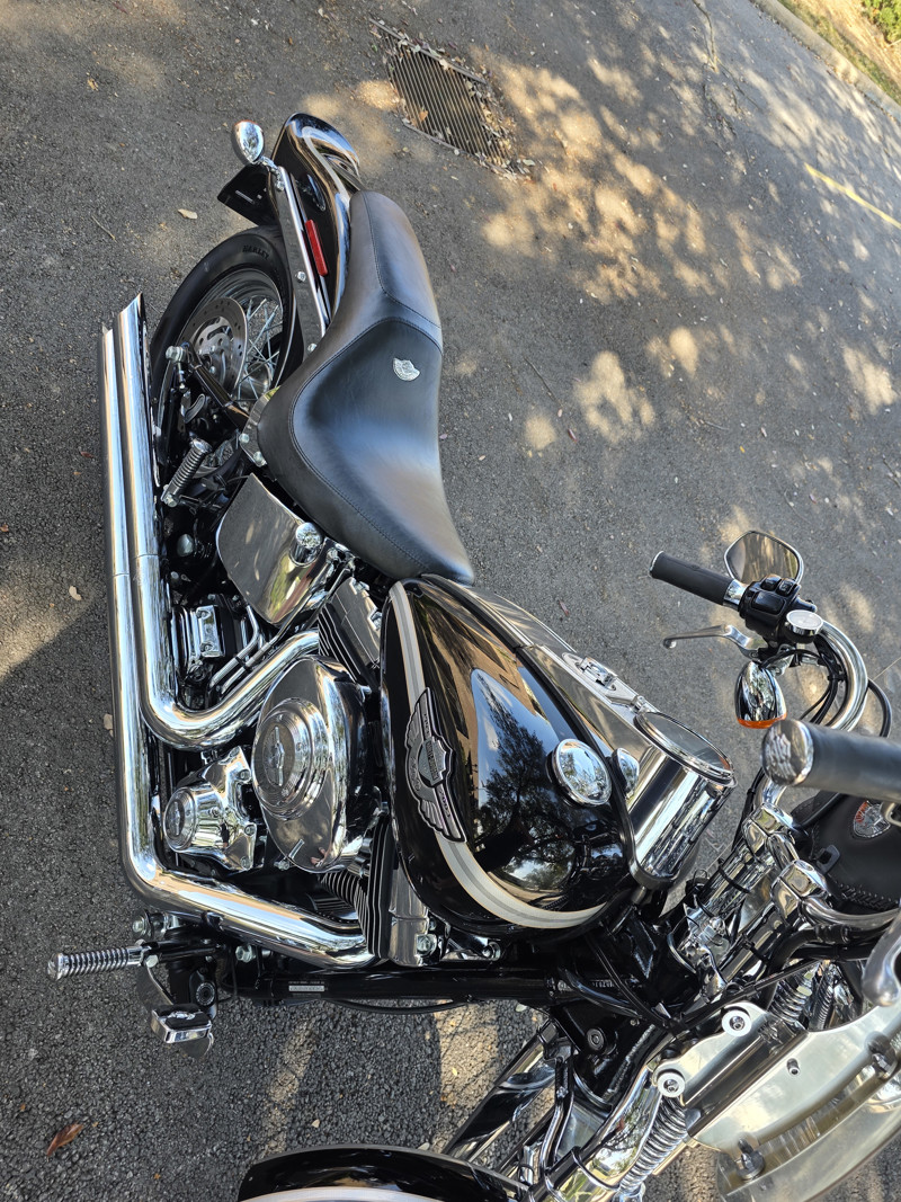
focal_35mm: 23
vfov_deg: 73.9
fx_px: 798
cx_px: 450
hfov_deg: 58.9
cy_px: 601
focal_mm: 6.3
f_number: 1.7
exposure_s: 1/120
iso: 12
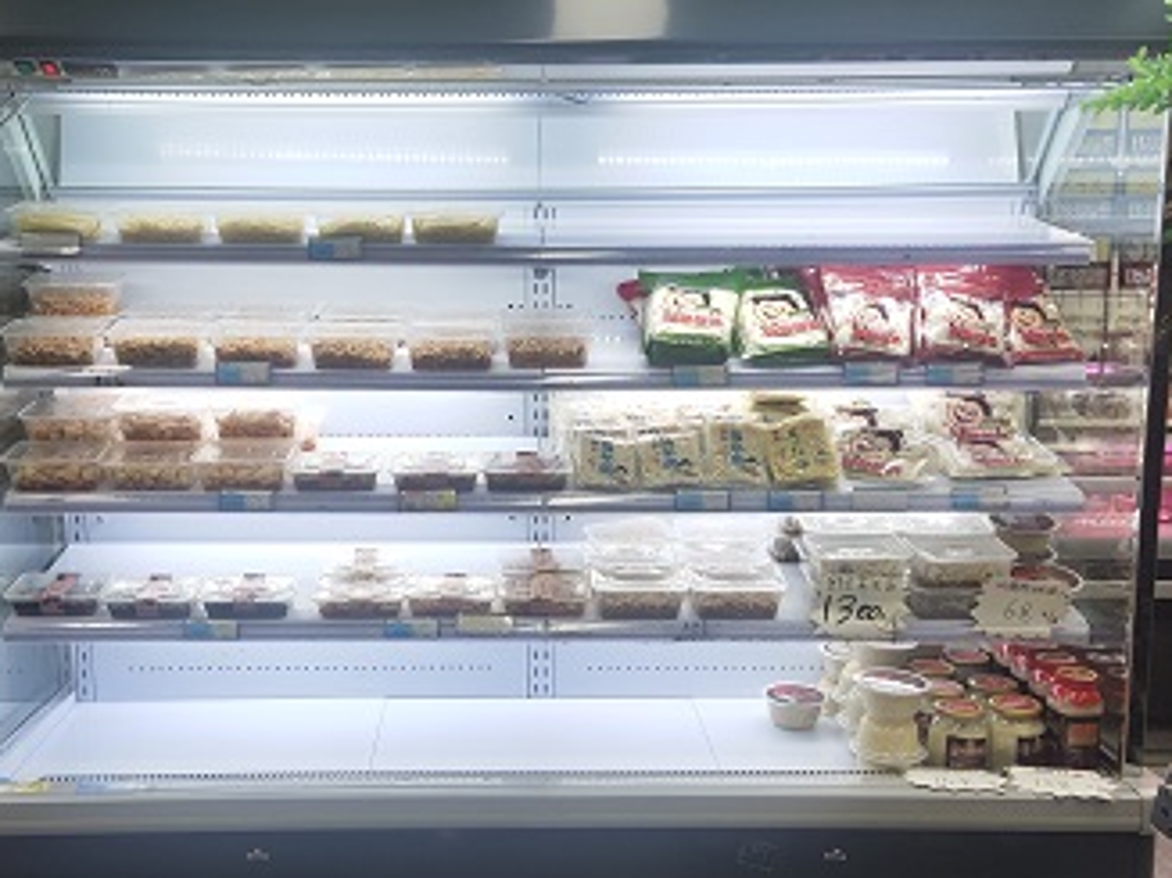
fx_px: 1861
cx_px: 513
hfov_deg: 34.9
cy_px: 486
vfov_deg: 26.5
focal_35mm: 55
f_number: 1.79
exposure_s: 1/100
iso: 180
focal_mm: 4.74
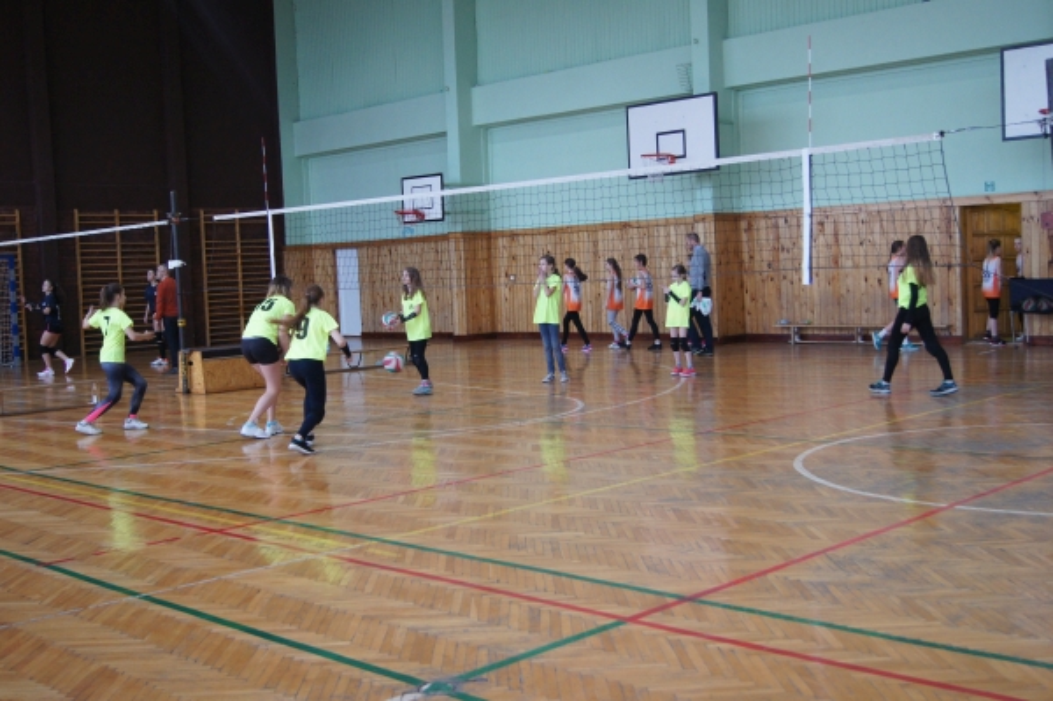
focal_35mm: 42
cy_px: 350
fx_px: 1227
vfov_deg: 31.8
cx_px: 526
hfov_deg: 46.4
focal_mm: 28
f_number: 4.5
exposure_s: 1/125
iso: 1000
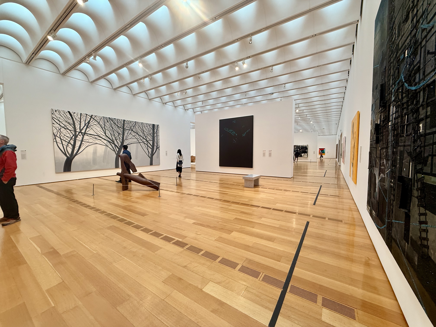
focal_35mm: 14
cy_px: 164
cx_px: 218
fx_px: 176
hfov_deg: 102.1
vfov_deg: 85.7
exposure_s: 1/120
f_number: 2.2
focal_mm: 2.22
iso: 125
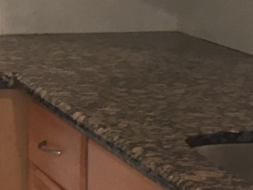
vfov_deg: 9.9
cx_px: -332
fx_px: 1089
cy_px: 14
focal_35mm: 149
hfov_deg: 11.3
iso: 80
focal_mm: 4.15
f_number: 2.2
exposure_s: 1/30
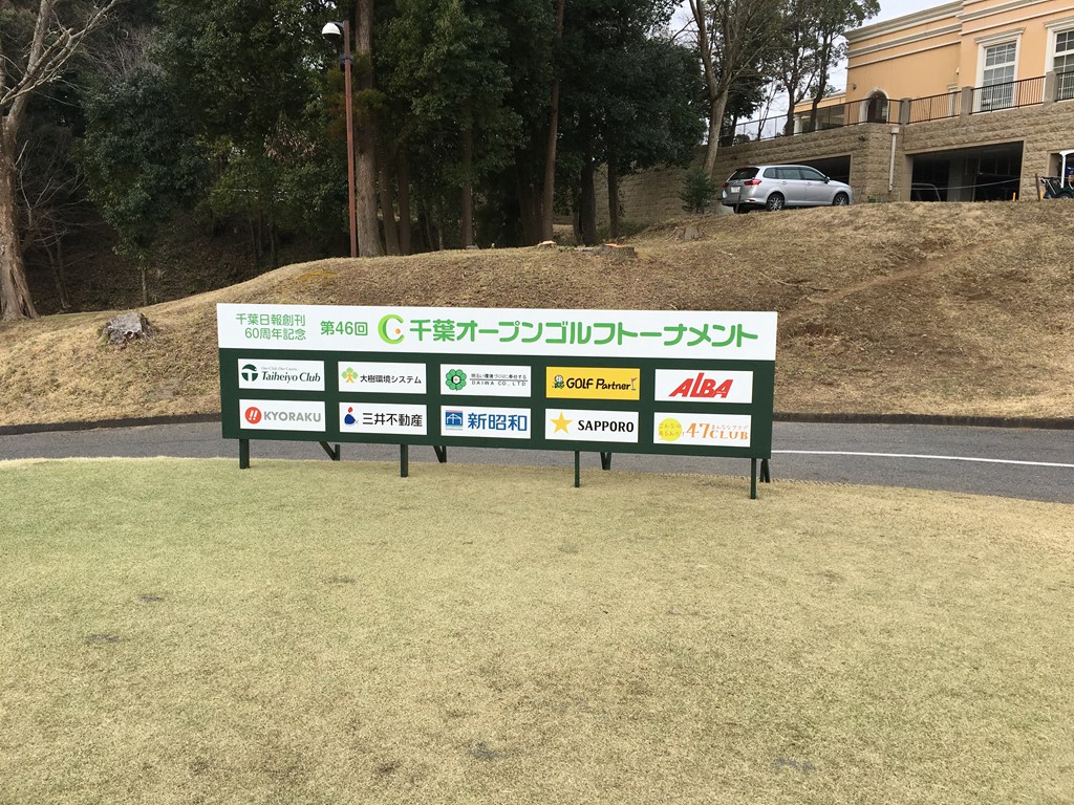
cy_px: 402
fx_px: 900
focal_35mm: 29
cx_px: 537
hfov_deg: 61.7
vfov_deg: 48.2
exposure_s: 1/761
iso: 25
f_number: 2.2
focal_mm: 4.15
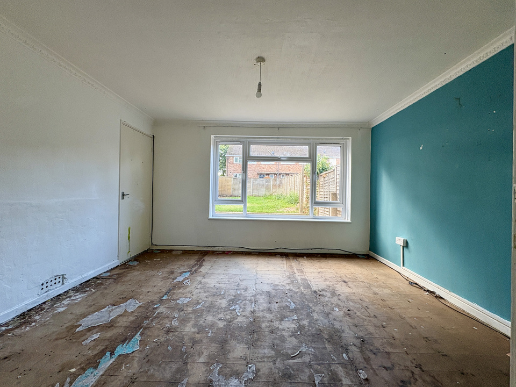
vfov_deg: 85.7
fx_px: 209
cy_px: 194
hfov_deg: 102.1
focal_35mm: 14
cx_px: 258
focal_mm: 2.22
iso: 80
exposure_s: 1/99
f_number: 2.2
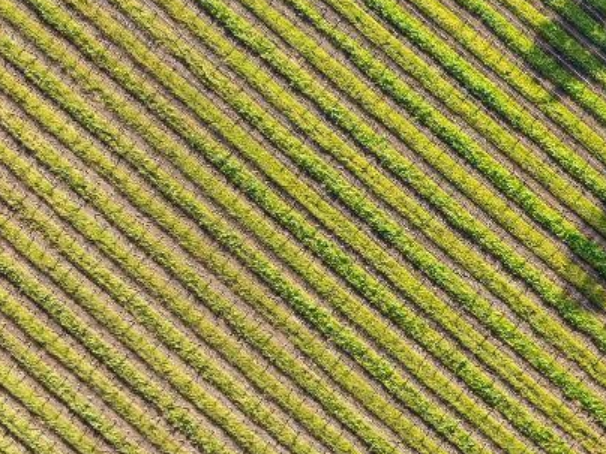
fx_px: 1558
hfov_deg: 17.9
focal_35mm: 89
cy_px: 464
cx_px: 1074
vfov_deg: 16.2
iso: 100
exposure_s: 1/100
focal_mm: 12.29
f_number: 5.6
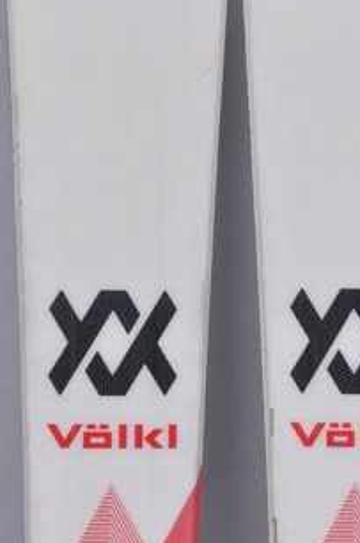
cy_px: 211
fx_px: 3488
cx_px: 235
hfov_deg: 5.9
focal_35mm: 232
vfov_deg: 8.9
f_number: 9.5
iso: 3200
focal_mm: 105
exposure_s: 1/125
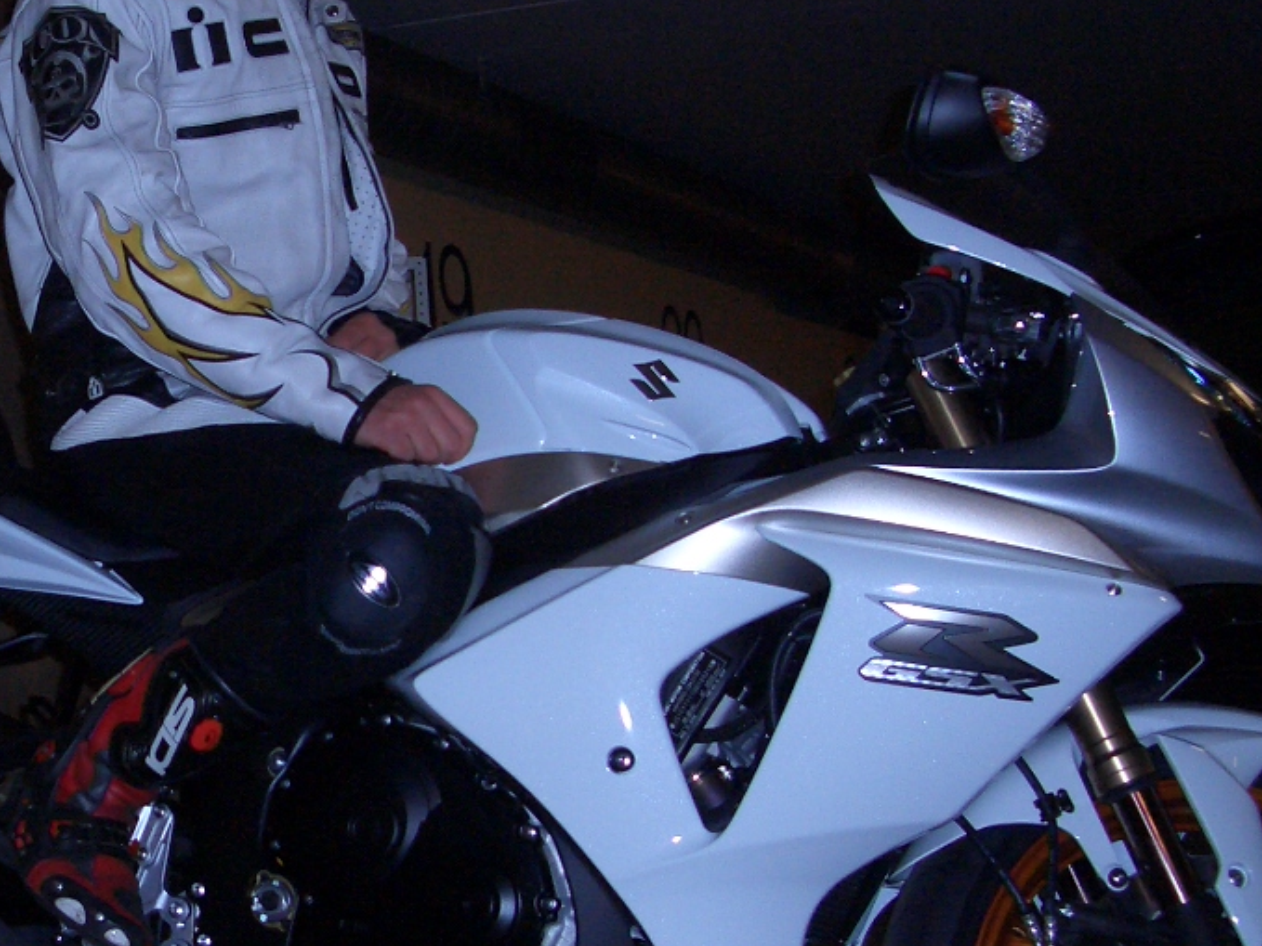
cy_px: 543
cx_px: 420
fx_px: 2406
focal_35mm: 66
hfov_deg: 29.2
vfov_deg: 22.2
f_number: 2.6
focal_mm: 5.8
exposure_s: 1/60
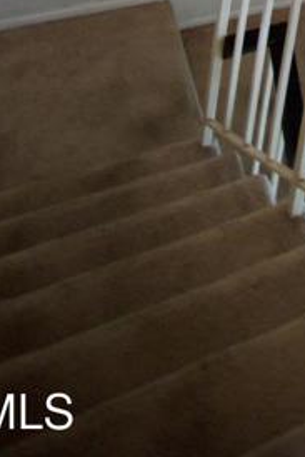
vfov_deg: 22.0
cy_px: -364
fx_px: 711
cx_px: 473
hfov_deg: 20.3
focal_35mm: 56
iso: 800
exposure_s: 1/160
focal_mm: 15
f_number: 2.8
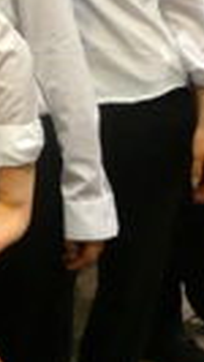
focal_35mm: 106
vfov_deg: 19.4
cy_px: -22
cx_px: -344
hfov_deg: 9.6
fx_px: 1017
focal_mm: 4.6
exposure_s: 1/8
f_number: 3.3
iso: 200
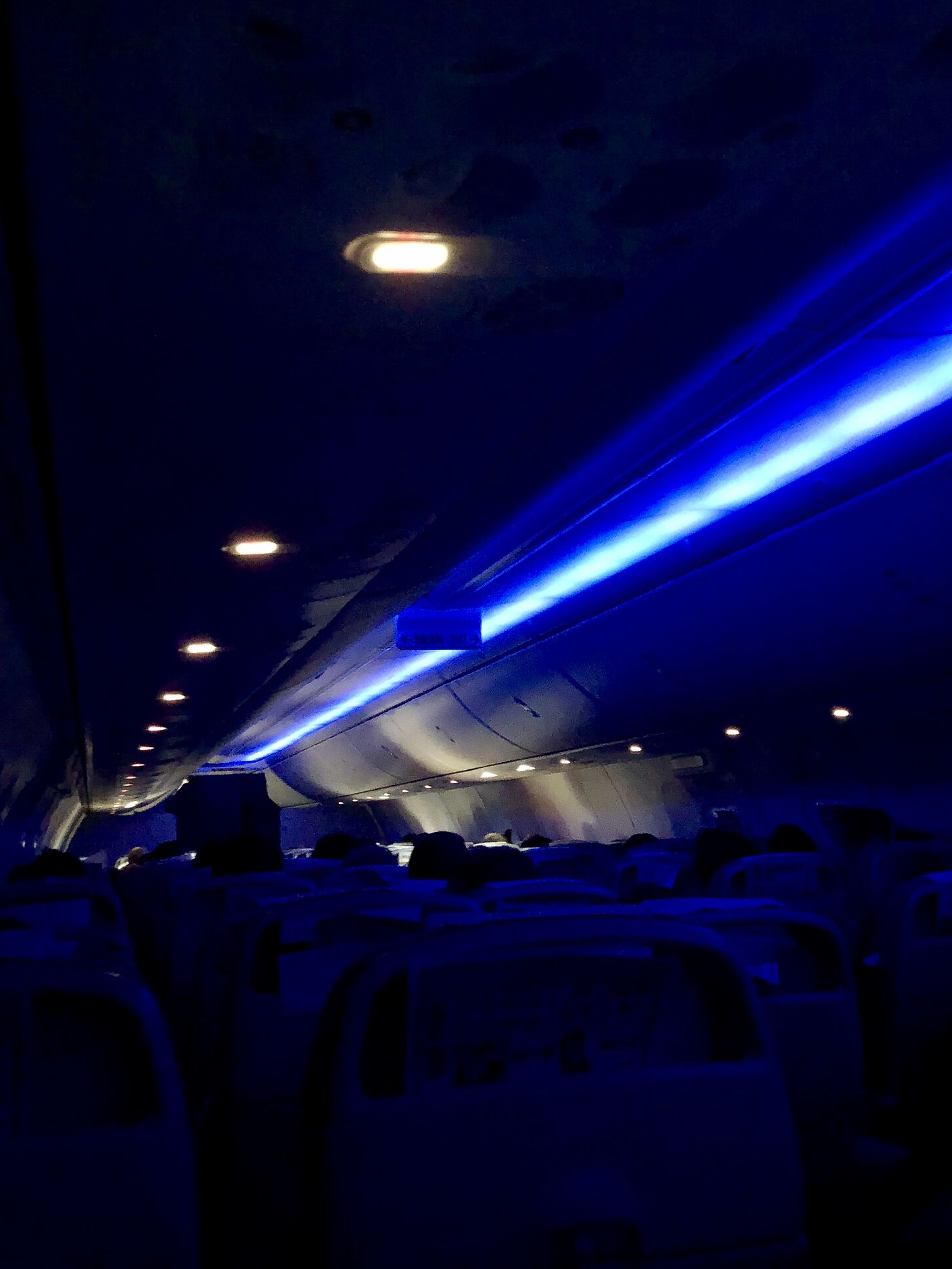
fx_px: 1283
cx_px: 455
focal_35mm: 35
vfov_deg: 52.5
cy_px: 568
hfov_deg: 40.7
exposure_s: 1/4
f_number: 1.8
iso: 1000
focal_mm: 4
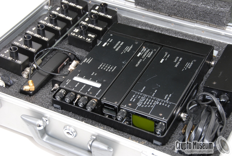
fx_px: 484
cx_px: 116
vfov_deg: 18.2
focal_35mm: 75
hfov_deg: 27.0
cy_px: 78
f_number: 8
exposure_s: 1/60
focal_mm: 50
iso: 200
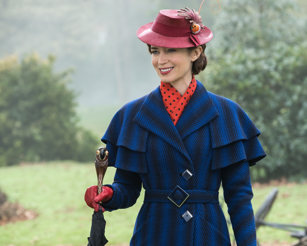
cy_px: 124
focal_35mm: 239
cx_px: 163
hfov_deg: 8.1
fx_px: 2171
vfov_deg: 6.5
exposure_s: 1/160
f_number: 5.6
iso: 400
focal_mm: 140
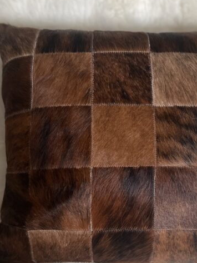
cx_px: 122
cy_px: 143
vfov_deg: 42.9
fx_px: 334
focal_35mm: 44
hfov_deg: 32.8
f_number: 1.6
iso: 250
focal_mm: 5.1
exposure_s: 1/60
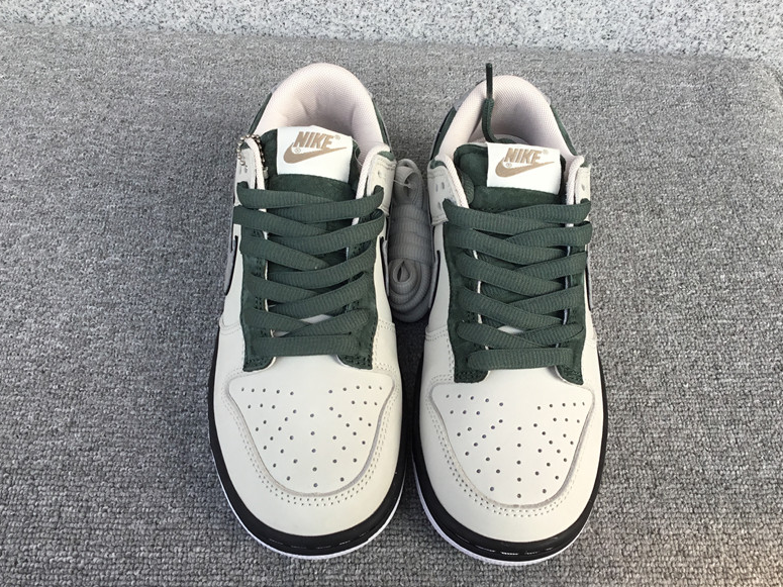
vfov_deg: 39.6
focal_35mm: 36
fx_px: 814
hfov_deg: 51.4
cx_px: 401
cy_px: 291
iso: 25
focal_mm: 3.3
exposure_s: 1/275
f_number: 2.4
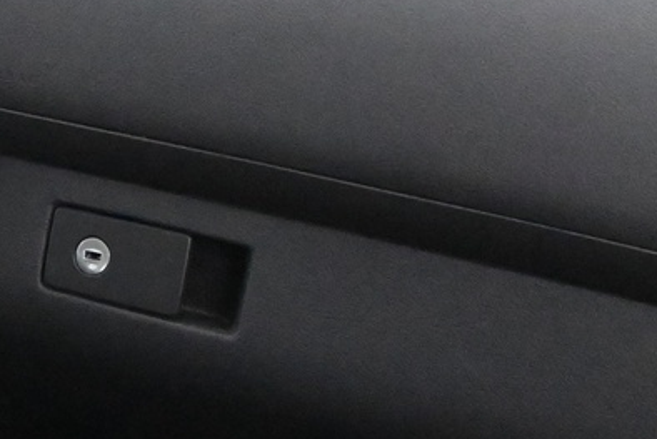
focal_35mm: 111
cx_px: -223
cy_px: 479
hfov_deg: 17.2
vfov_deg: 12.2
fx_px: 2026
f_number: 6.3
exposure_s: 1/30
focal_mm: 18
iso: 10000
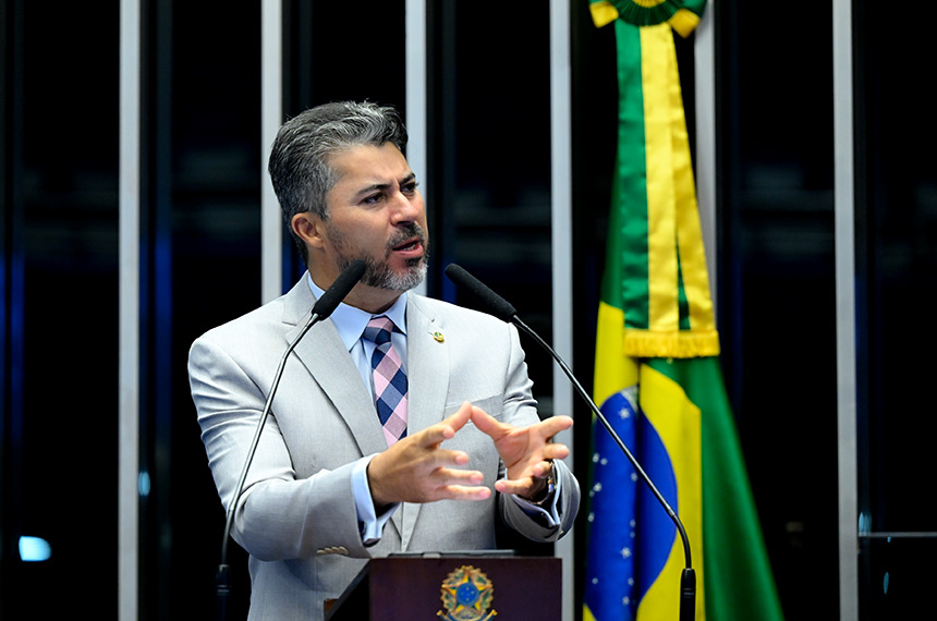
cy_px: 310
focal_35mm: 130
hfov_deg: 15.8
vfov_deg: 10.5
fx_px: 3377
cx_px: 468
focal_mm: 130
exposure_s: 1/160
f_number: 3.2
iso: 4000
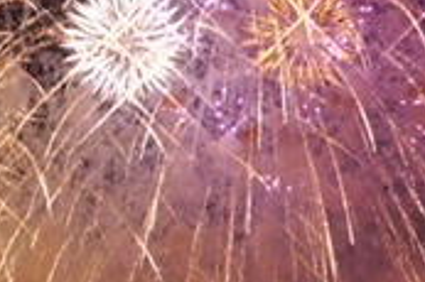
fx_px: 1911
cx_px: 66
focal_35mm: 162
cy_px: 71
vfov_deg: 8.4
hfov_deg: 12.6
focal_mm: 21
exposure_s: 1/40
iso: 3200
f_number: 4.6
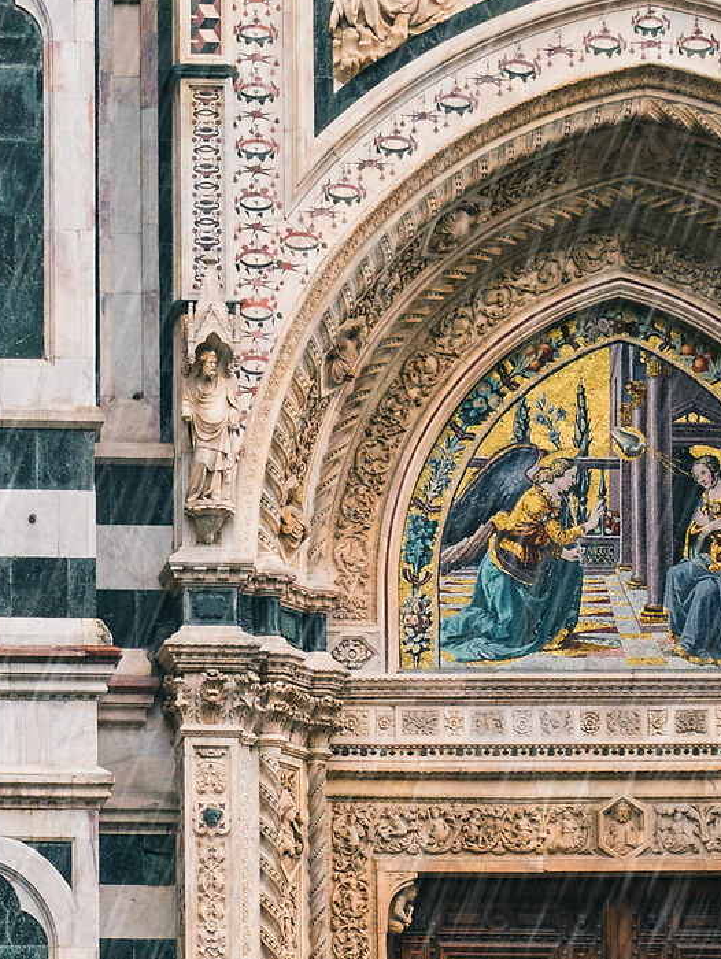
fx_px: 5326
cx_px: 100
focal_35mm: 192
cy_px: 1034
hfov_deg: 7.7
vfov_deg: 10.2
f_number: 5.5
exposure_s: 1/60
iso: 320
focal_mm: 28
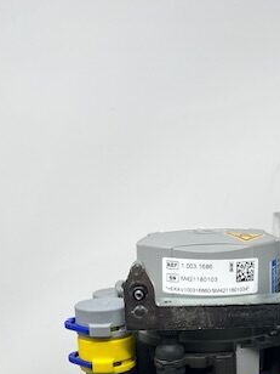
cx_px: 205
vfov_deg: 32.8
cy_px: 368
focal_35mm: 54
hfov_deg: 26.7
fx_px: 582
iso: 32
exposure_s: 1/105
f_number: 1.6
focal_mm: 5.1
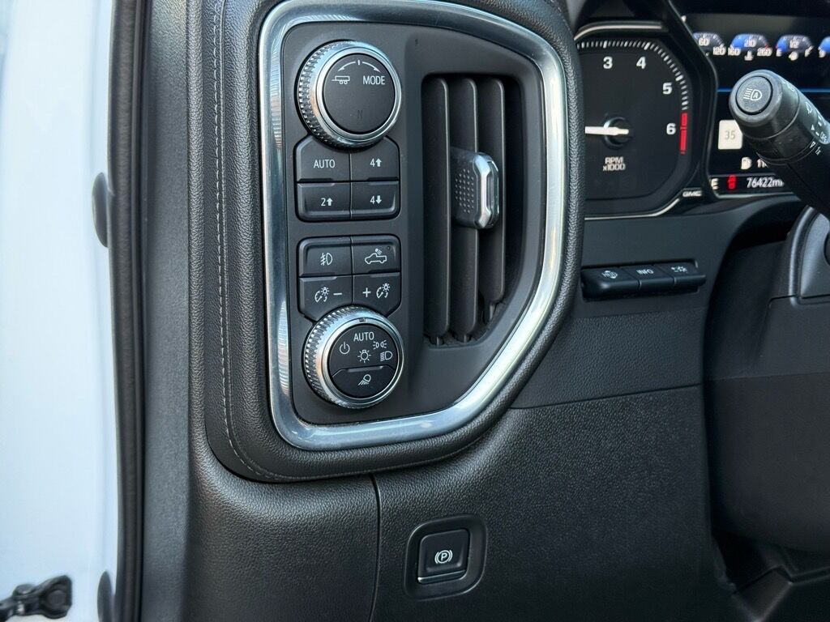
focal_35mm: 48
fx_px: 1151
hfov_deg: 39.7
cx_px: 415
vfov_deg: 30.3
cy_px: 311
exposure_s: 1/104
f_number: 1.78
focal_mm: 6.76
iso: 200
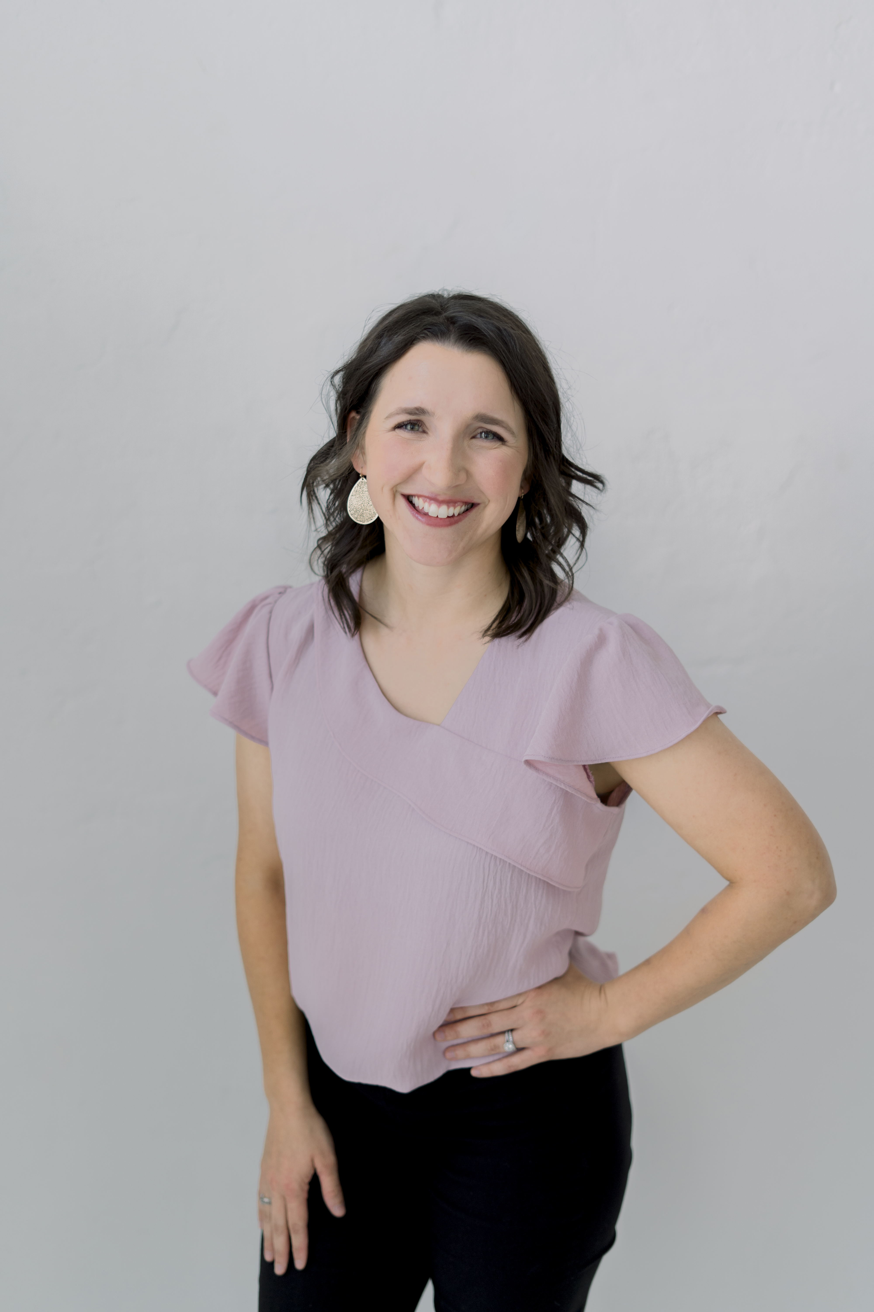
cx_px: 437
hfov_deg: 27.0
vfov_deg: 39.6
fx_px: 1821
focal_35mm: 50
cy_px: 656
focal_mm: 50
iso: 400
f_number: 2
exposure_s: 1/200
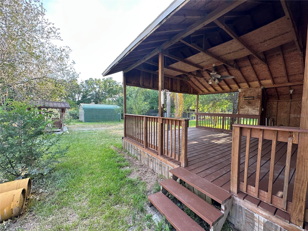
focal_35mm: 14
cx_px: 154
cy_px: 116
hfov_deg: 102.1
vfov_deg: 85.7
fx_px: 125
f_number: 2.2
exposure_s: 1/99
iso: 50
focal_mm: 2.22
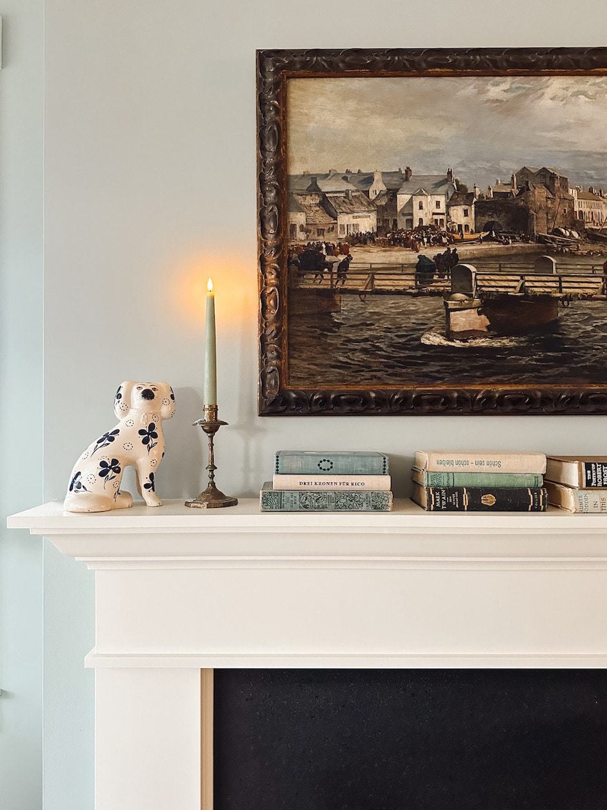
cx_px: 301
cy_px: 405
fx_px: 585
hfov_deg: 54.9
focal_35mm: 25
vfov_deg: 69.4
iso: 640
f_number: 1.8
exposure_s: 1/55
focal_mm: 6.86
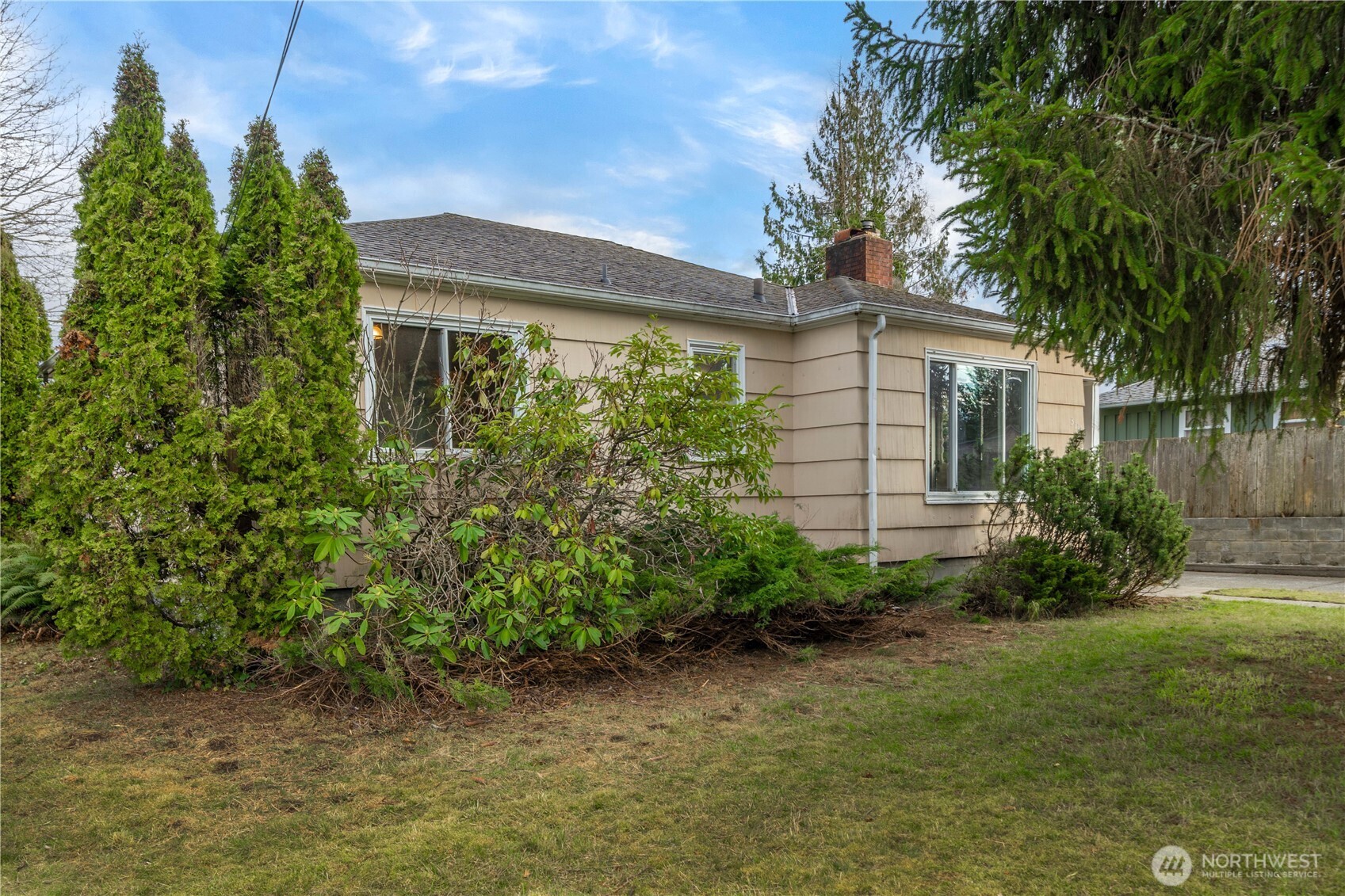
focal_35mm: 24
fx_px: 897
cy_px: 448
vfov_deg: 53.1
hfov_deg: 73.7
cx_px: 672
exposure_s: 1/80
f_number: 6.3
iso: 100
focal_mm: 24
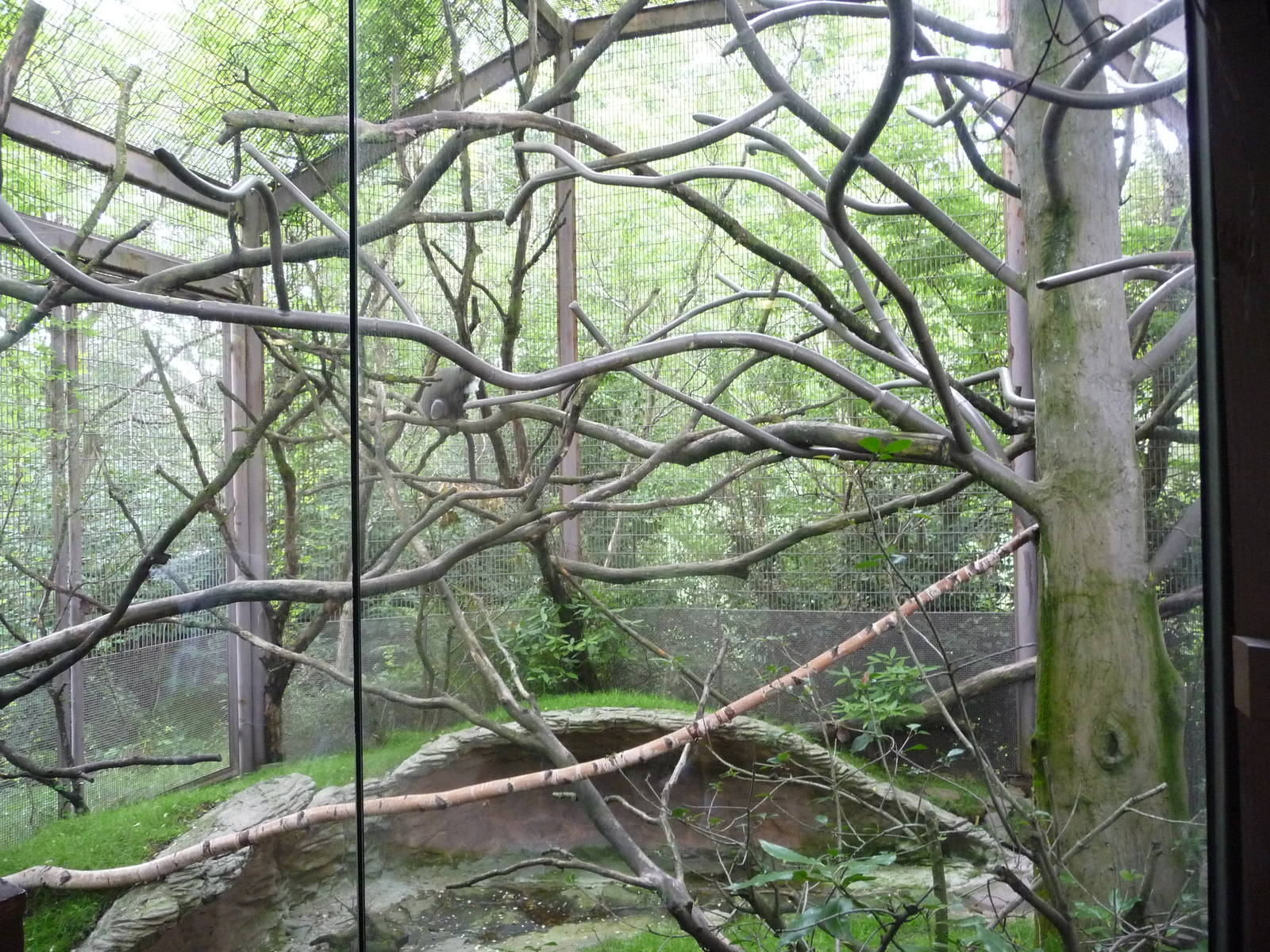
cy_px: 476
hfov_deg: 63.4
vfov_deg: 49.7
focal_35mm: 28
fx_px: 1027
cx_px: 635
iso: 400
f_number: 3.3
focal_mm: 4.7
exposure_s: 1/60
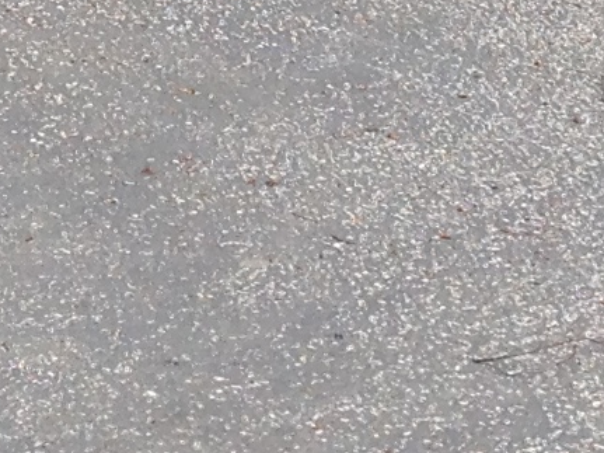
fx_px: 4361
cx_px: -388
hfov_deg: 7.7
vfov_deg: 5.5
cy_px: -1034
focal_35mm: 250
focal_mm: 4.12
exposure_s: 1/387
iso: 50
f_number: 2.4
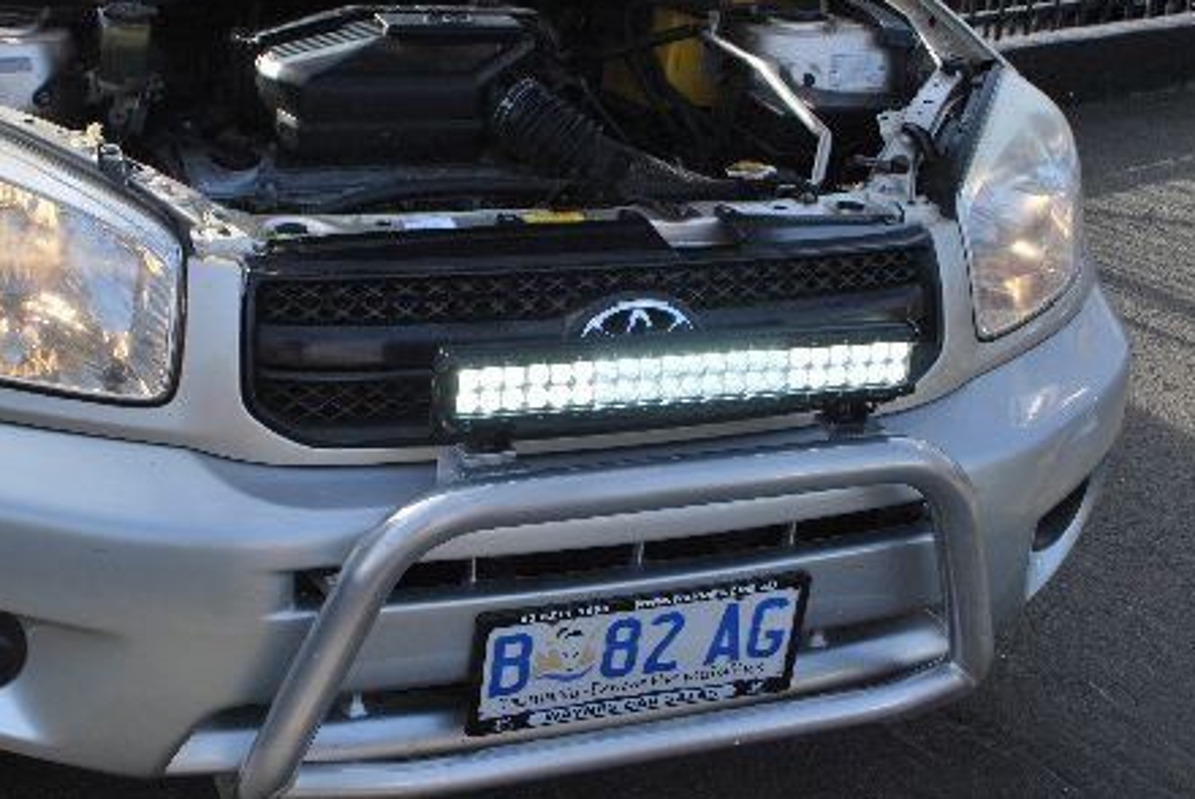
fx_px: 1594
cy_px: 304
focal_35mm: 48
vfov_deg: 28.0
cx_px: 429
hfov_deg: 40.7
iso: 100
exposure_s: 1/320
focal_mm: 22
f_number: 9
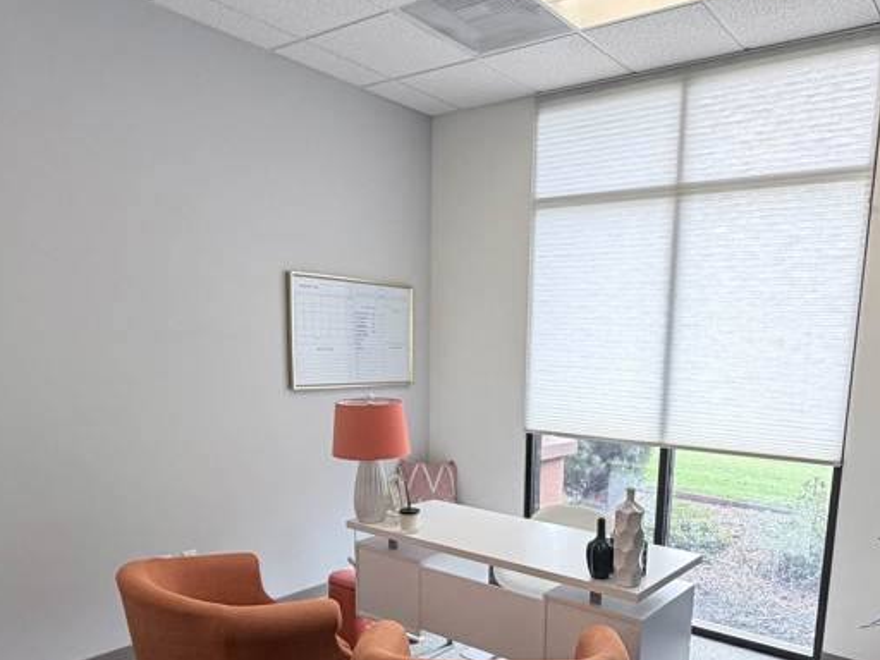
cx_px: 540
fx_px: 712
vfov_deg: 48.4
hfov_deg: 62.7
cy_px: 468
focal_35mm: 28
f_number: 2.2
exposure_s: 1/121
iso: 250
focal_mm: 2.22
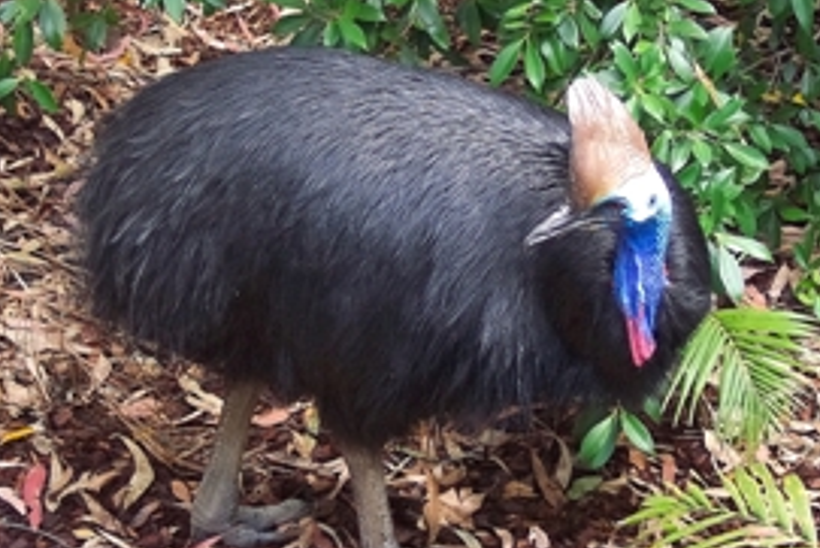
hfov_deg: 19.5
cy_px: 274
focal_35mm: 104
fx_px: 2370
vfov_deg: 13.2
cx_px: 566
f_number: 3.4
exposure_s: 1/45
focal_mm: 13.3
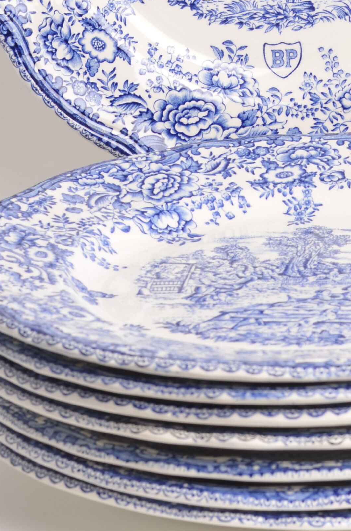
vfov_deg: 11.8
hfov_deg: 7.9
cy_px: -49
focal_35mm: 172
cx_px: 317
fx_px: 2528
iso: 100
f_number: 11
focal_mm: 50
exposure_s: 1/125
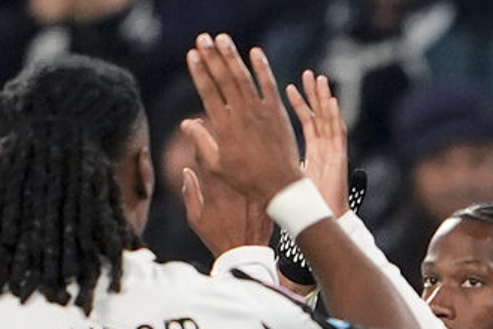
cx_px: 142
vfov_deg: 0.8
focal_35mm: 1696
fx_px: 23224
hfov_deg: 1.2
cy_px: 467
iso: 2000
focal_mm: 400
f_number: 2.8
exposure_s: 1/1600
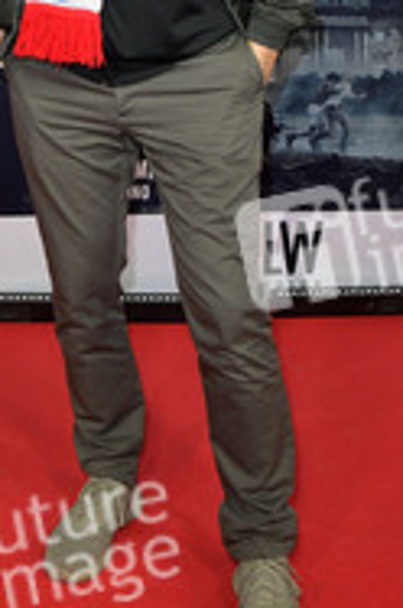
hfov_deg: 21.7
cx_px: 107
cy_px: 72
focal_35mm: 62
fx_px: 1045
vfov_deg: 31.1
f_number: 9
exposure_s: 1/250
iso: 1600
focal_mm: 29
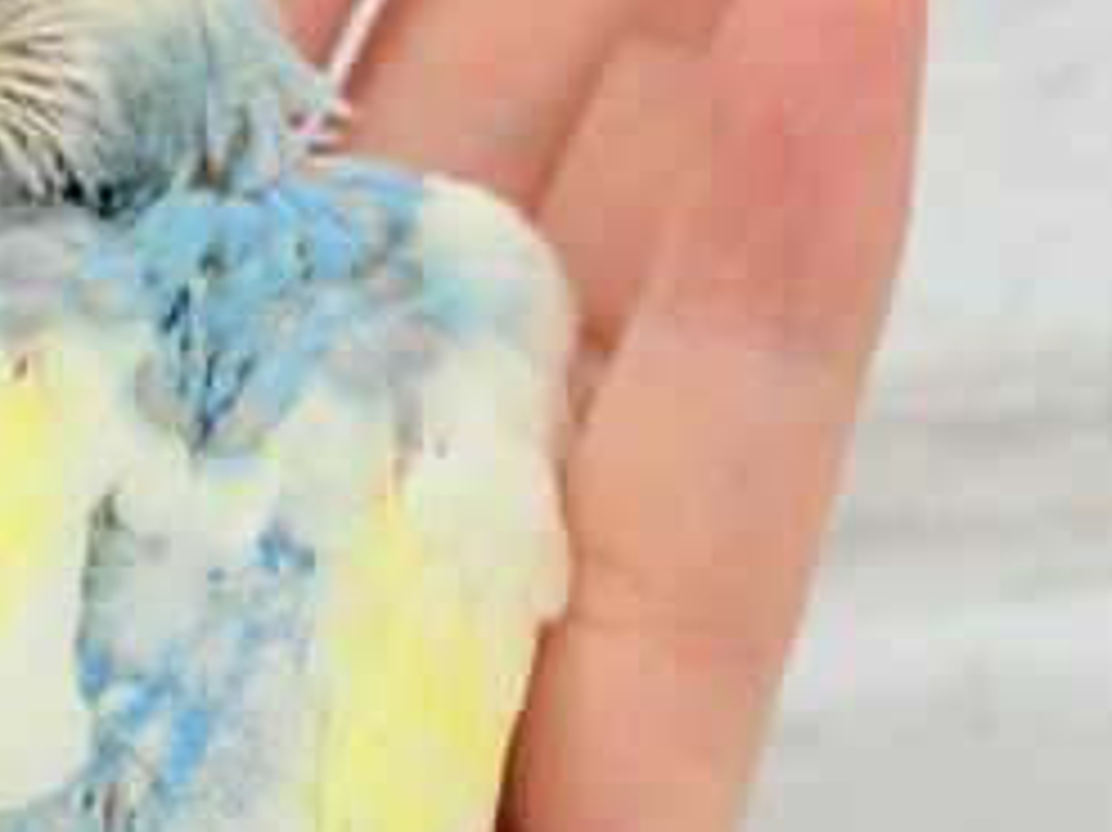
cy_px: 567
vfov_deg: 11.0
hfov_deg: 14.6
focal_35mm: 135
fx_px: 4335
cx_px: 279
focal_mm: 5.96
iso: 64
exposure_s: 1/100
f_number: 1.6
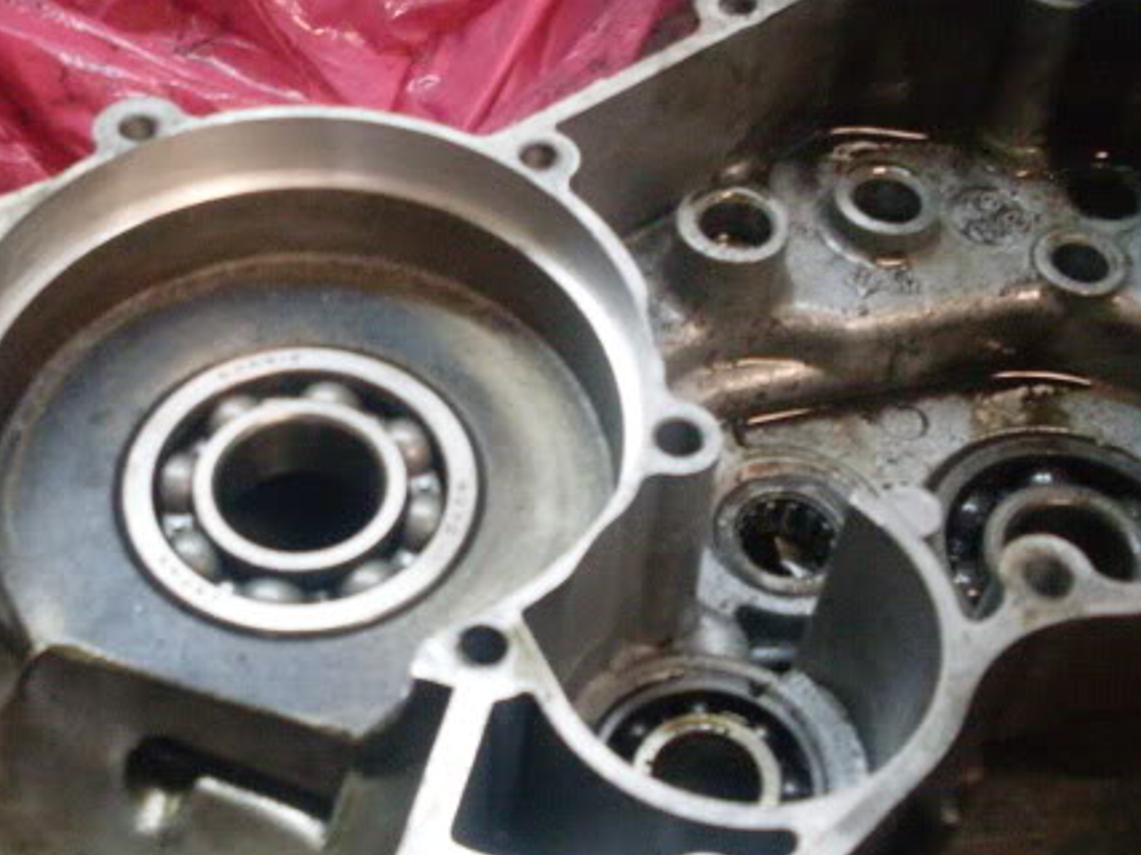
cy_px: 403
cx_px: 363
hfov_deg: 33.4
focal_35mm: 57
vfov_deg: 25.6
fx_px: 1878
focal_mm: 6.3
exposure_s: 1/20
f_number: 2.8
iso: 200
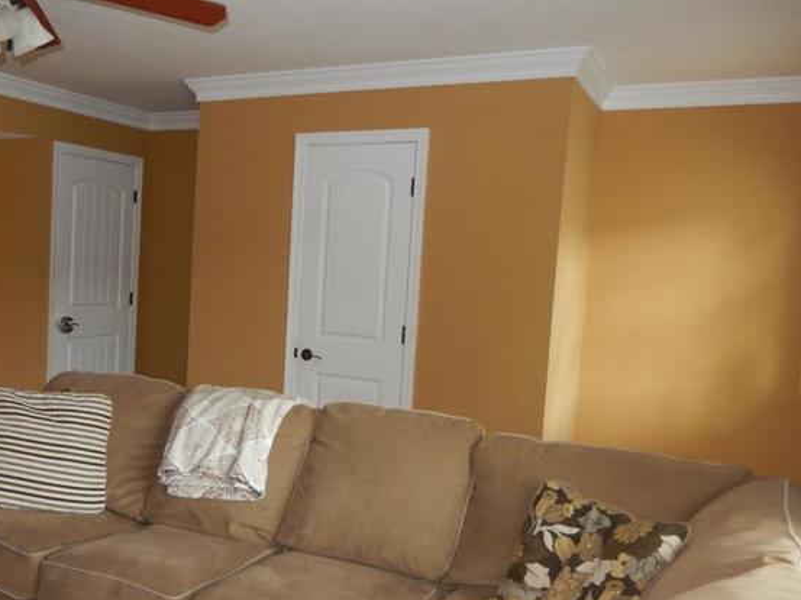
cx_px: 251
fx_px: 809
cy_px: 328
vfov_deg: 40.6
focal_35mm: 35
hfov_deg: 51.4
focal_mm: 4.5
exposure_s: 1/30
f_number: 3.4
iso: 220
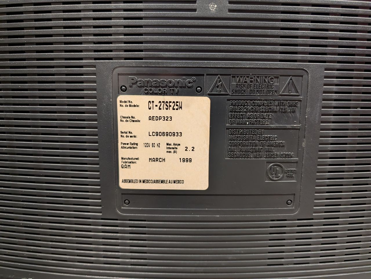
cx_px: 186
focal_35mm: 24
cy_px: 140
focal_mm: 6.9
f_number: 1.68
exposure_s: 1/120
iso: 457
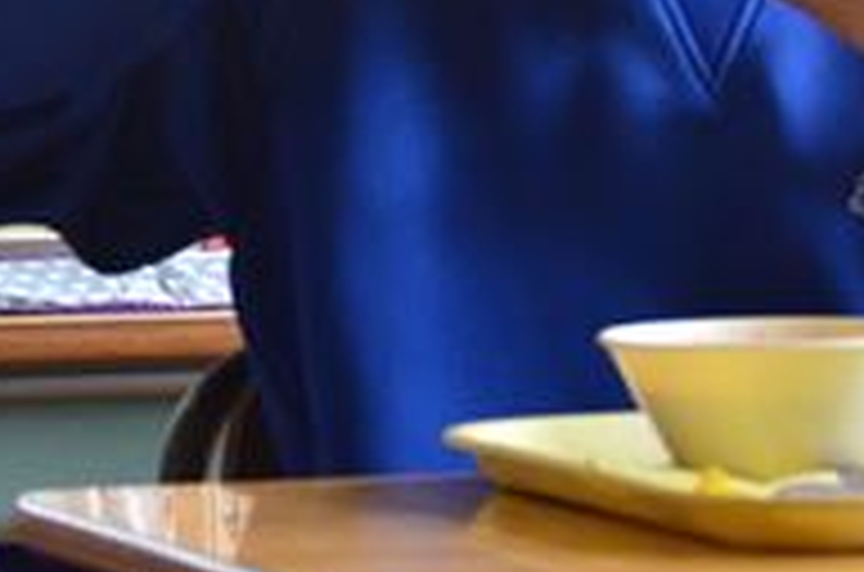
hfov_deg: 6.8
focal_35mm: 304
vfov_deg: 4.5
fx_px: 7278
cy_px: -128
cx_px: 306
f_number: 5.6
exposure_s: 1/250
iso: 3200
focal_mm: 78
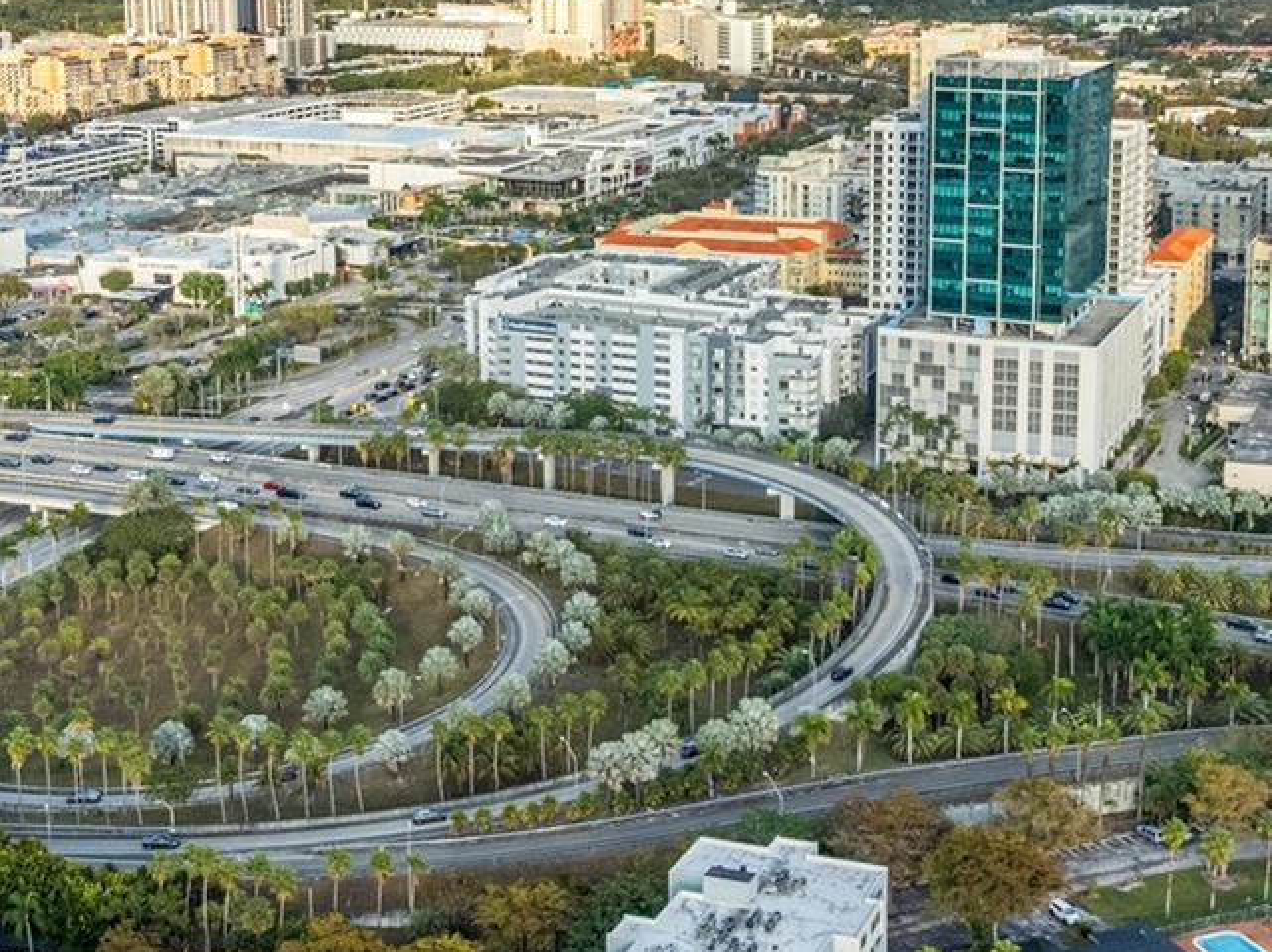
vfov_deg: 24.2
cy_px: 305
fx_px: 2203
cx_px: 700
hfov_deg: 32.2
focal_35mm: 60
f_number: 3.2
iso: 100
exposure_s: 1/800
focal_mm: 12.29
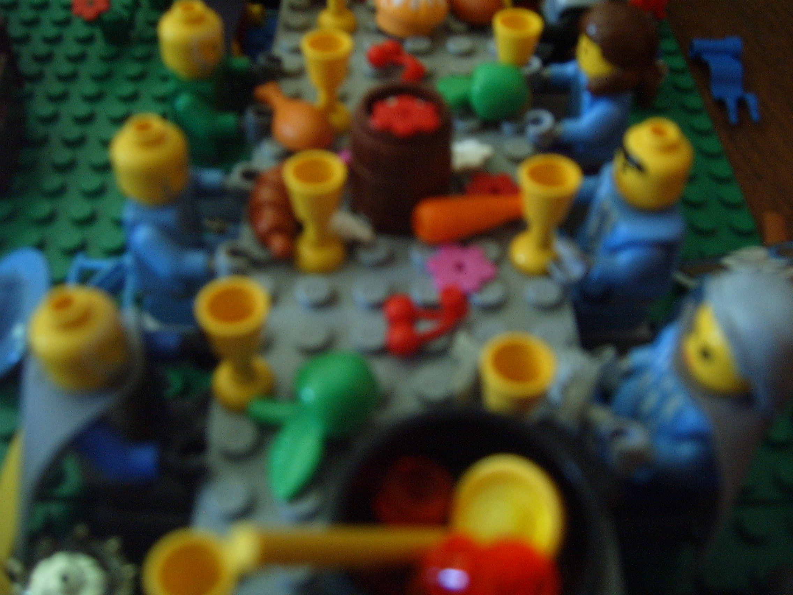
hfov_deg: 50.1
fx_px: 848
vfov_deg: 38.7
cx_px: 396
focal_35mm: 37
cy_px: 298
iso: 141
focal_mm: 6.2
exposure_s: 1/3
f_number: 2.9
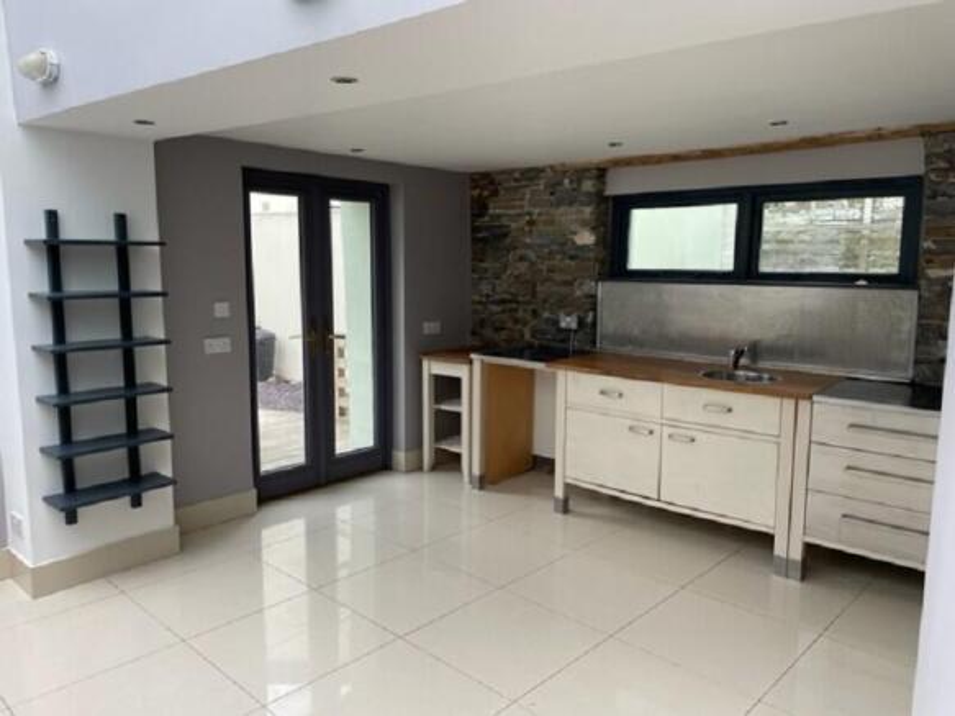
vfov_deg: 53.0
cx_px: 478
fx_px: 717
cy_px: 358
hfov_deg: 67.3
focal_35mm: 26
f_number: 1.6
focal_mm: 4.2
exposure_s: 1/184
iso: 32
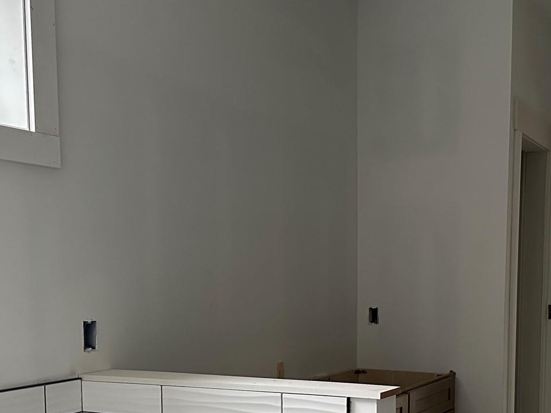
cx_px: 399
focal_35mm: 51
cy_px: 363
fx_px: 812
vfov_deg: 27.6
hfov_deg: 36.8
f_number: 1.78
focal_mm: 6.86
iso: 640
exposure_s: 1/60
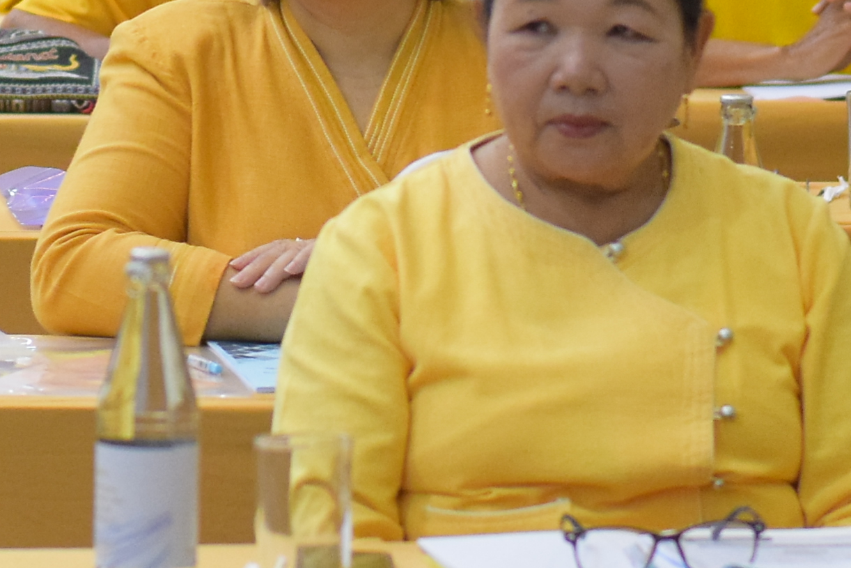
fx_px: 6525
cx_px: 318
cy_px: -95
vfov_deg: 5.0
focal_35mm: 276
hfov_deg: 7.5
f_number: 3.2
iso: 2000
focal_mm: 50
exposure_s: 1/80
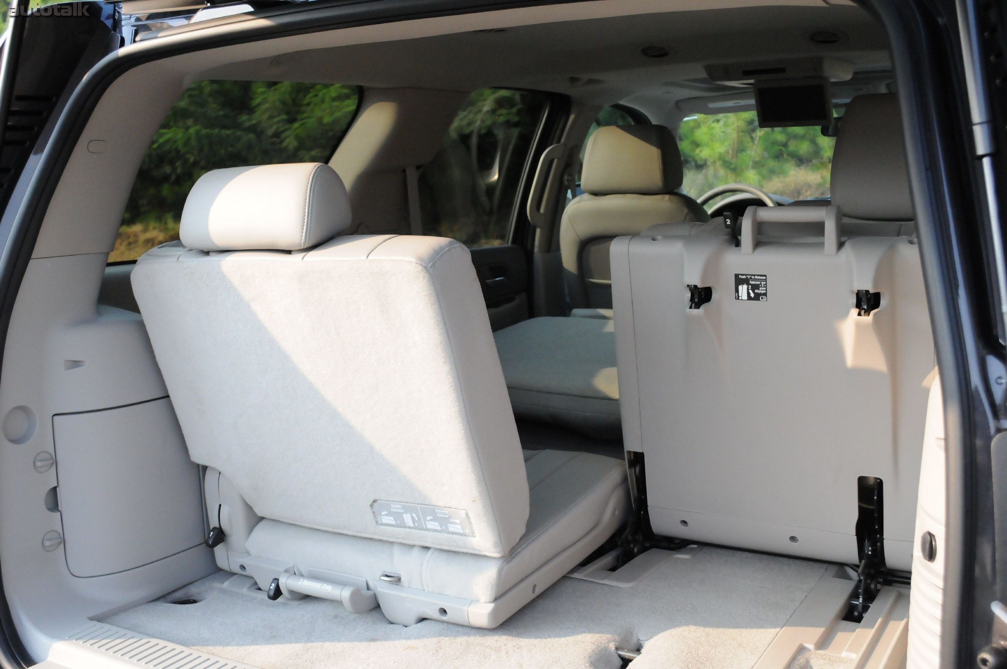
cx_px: 504
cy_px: 334
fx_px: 1090
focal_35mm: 39
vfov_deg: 34.1
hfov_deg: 49.6
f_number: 5.6
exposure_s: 1/1000
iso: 2000
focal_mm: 26
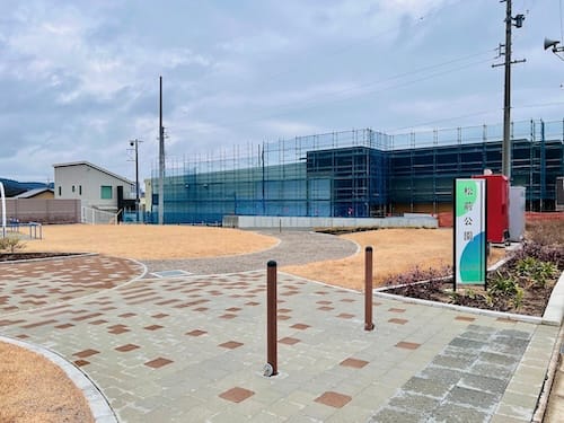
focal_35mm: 26
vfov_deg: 53.1
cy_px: 212
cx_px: 282
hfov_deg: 67.3
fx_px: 424
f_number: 1.5
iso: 50
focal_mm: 5.7
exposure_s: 1/2513
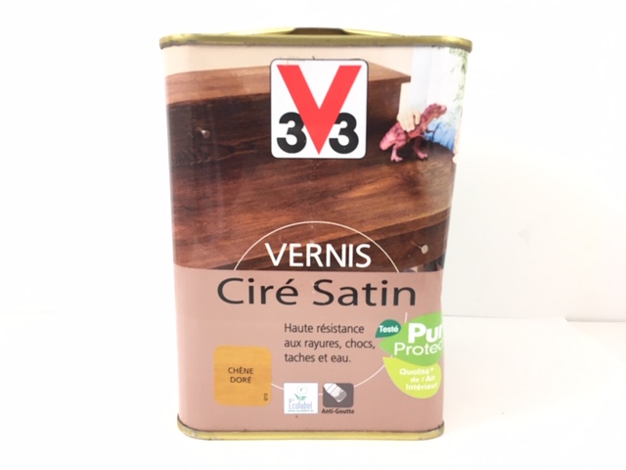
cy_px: 235
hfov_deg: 61.7
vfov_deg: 48.2
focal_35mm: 29
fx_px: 524
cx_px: 313
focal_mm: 4.15
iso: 50
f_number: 2.2
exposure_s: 1/33
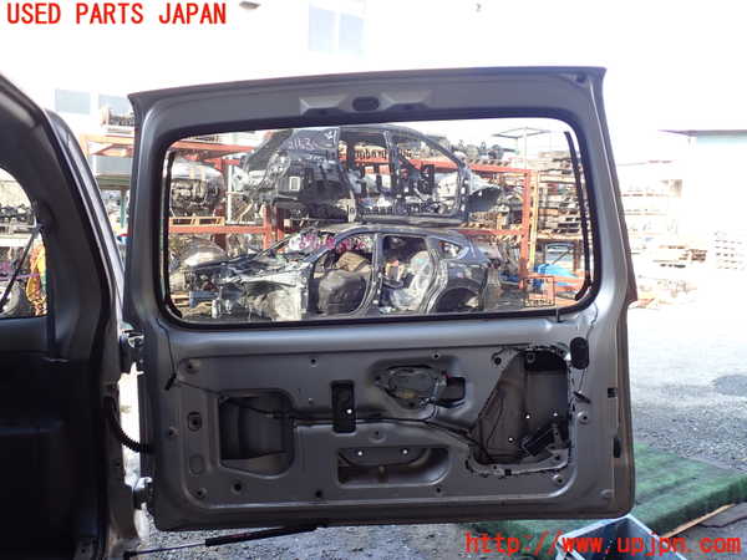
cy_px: 280
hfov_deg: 60.0
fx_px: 647
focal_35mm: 30
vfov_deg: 46.8
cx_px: 374
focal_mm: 5.4
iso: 100
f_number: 3.2
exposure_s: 1/80
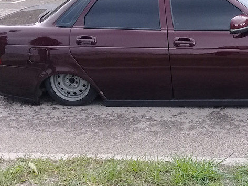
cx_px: 226
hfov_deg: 26.8
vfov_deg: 20.9
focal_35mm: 70
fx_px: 501
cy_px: 56
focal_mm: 3.3
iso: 50
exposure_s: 1/133
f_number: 2.2
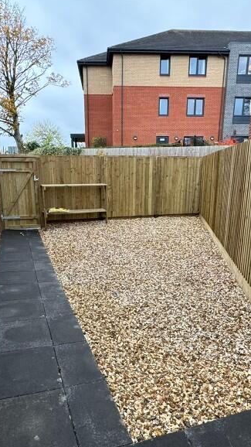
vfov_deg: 69.2
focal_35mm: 27
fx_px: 320
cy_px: 267
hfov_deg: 42.9
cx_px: 119
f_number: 2.2
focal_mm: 2.22
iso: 125
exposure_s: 1/99
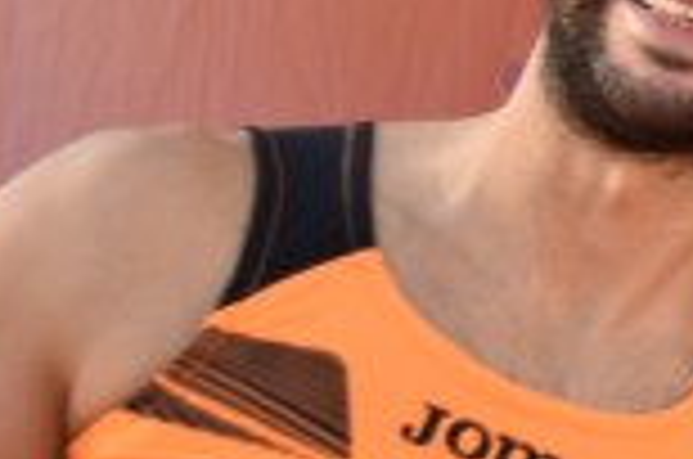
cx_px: 1156
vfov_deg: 4.9
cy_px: 68
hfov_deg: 7.2
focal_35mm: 281
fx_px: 5398
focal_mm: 48
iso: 800
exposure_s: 1/800
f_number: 4.5
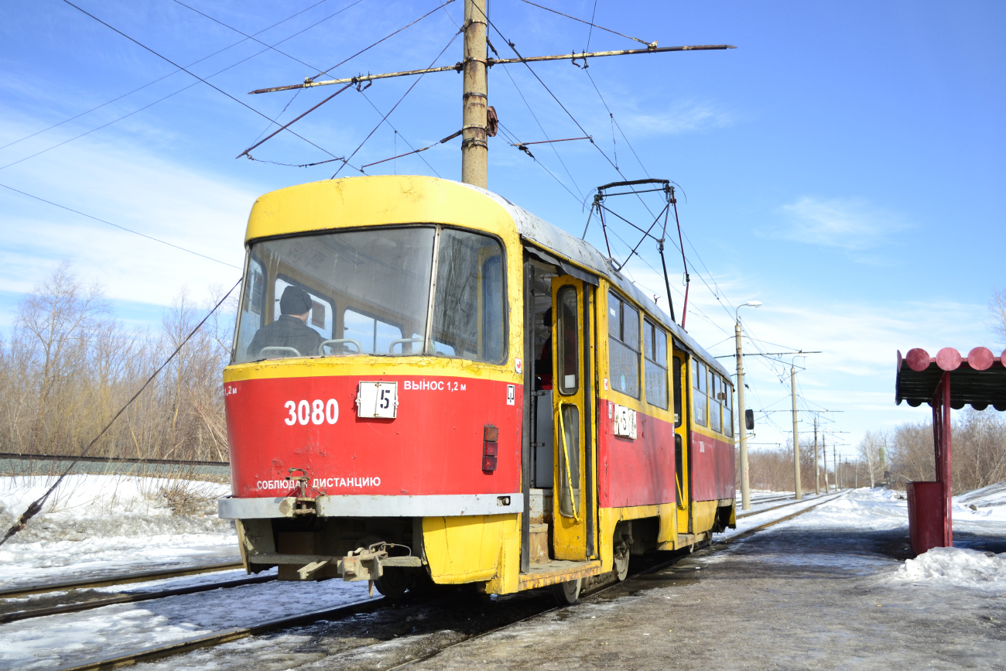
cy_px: 336
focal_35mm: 36
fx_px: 1006
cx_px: 503
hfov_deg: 53.1
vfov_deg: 36.9
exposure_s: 1/2000
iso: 400
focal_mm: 24
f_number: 4
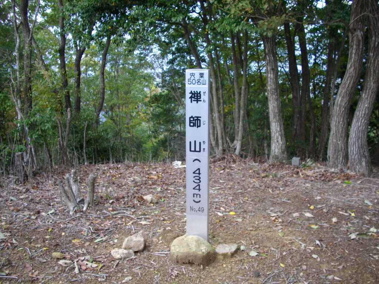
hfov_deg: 50.1
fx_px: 405
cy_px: 142
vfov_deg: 38.7
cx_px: 190
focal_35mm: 37
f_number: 2.8
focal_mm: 6.2
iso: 100
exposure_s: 1/160
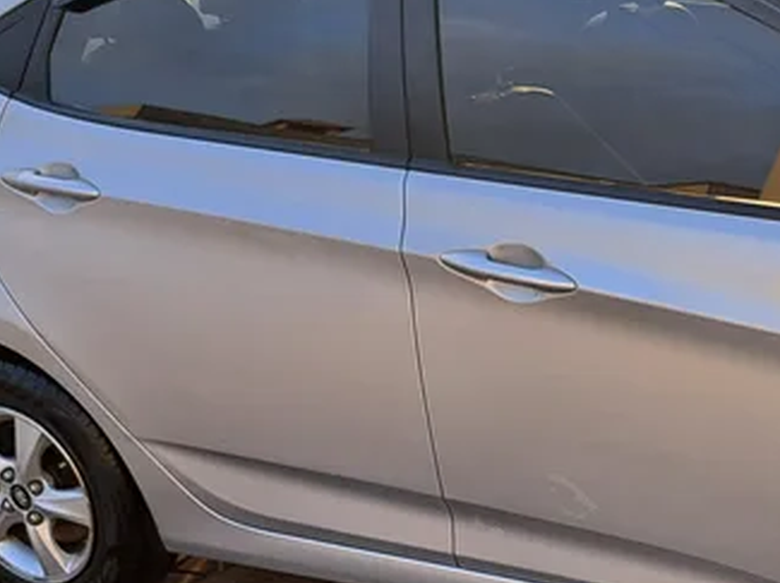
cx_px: 667
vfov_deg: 20.5
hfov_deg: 26.7
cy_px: 465
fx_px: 1598
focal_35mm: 71
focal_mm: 5.23
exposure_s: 1/211
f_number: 1.8
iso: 50
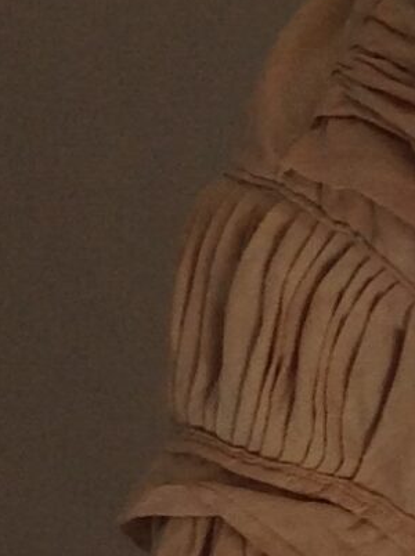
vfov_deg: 8.7
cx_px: 1097
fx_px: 3576
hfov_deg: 6.3
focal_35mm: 223
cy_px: 845
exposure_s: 1/291
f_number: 2.4
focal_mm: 4.28
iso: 50
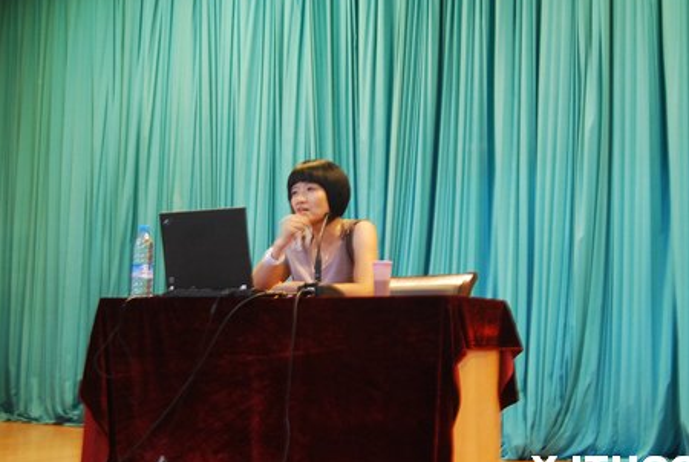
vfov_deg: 27.1
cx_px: 331
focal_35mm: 50
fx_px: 959
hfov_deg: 39.5
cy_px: 236
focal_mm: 30
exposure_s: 1/10
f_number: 4.2
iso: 800
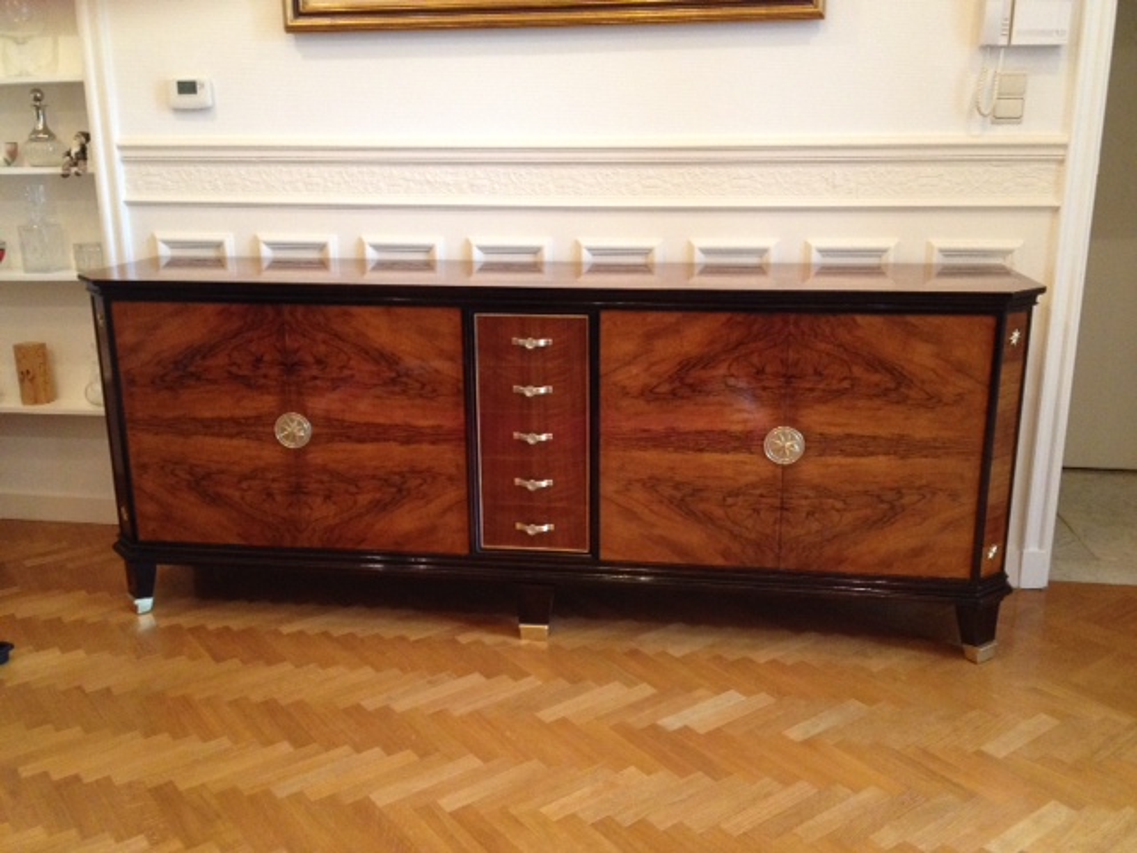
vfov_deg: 40.7
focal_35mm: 35
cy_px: 426
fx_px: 1150
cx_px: 568
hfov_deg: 52.6
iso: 320
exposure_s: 1/20
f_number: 2.4
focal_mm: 4.28
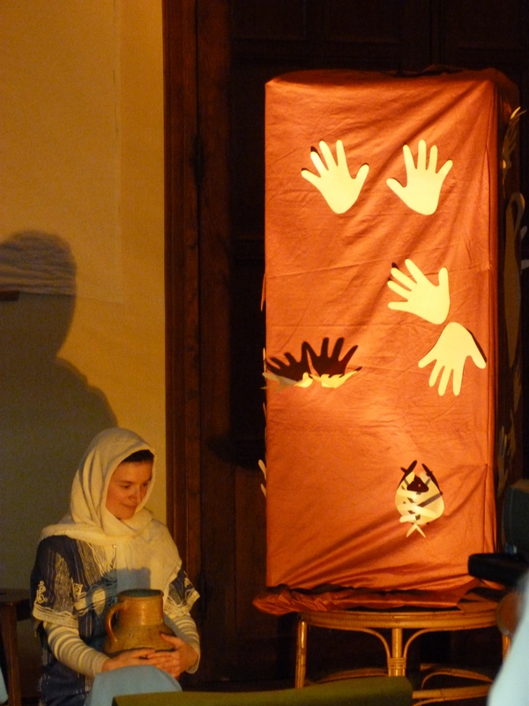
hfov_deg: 11.2
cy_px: 353
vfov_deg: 14.9
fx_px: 2690
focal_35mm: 132
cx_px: 264
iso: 800
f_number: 3.6
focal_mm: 23.8
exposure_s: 1/8
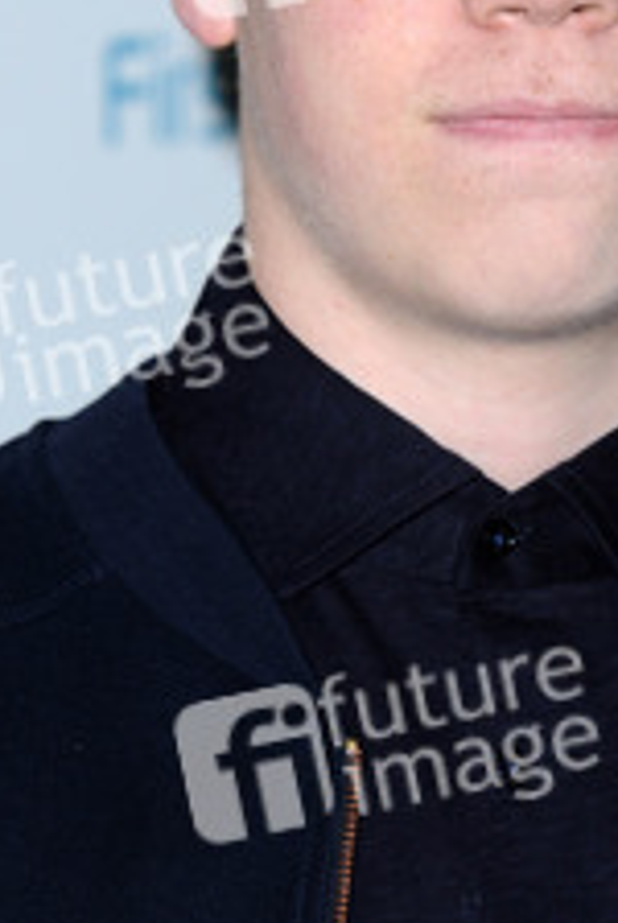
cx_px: 509
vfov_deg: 6.4
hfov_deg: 4.3
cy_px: 128
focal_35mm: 321
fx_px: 8240
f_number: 4.5
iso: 320
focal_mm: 120
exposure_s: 1/200
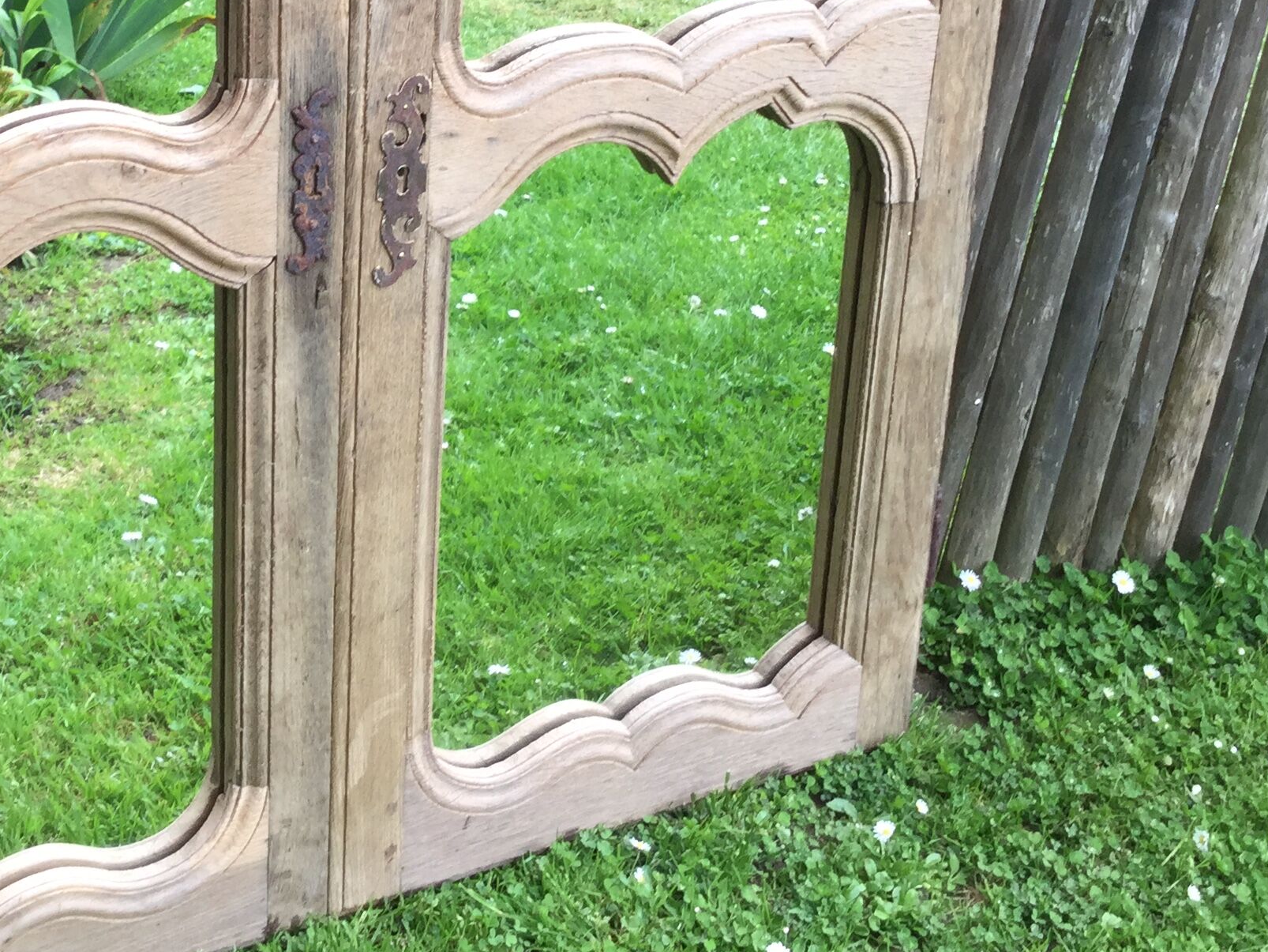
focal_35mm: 63
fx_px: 2308
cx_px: 316
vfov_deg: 22.8
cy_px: 113
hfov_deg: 30.2
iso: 32
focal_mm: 3.3
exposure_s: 1/100
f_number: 2.4
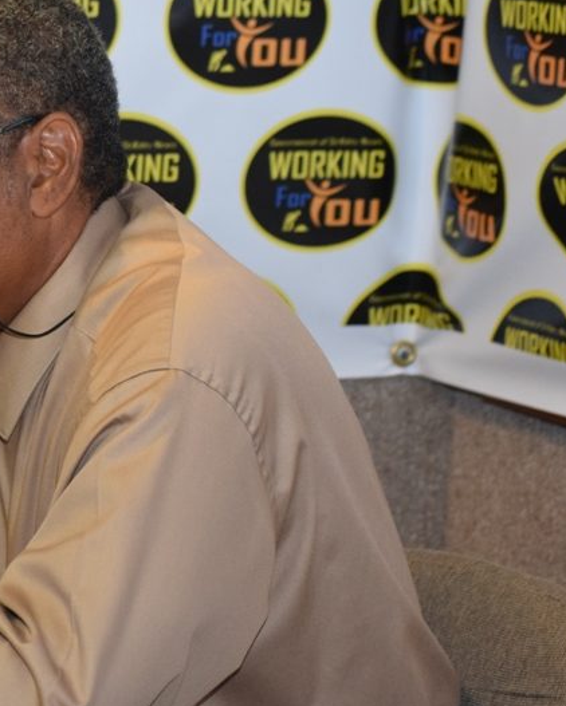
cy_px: 270
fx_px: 3432
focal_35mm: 164
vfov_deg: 11.8
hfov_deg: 9.3
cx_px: -86
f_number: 5.6
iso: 1600
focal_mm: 60
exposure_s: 1/200
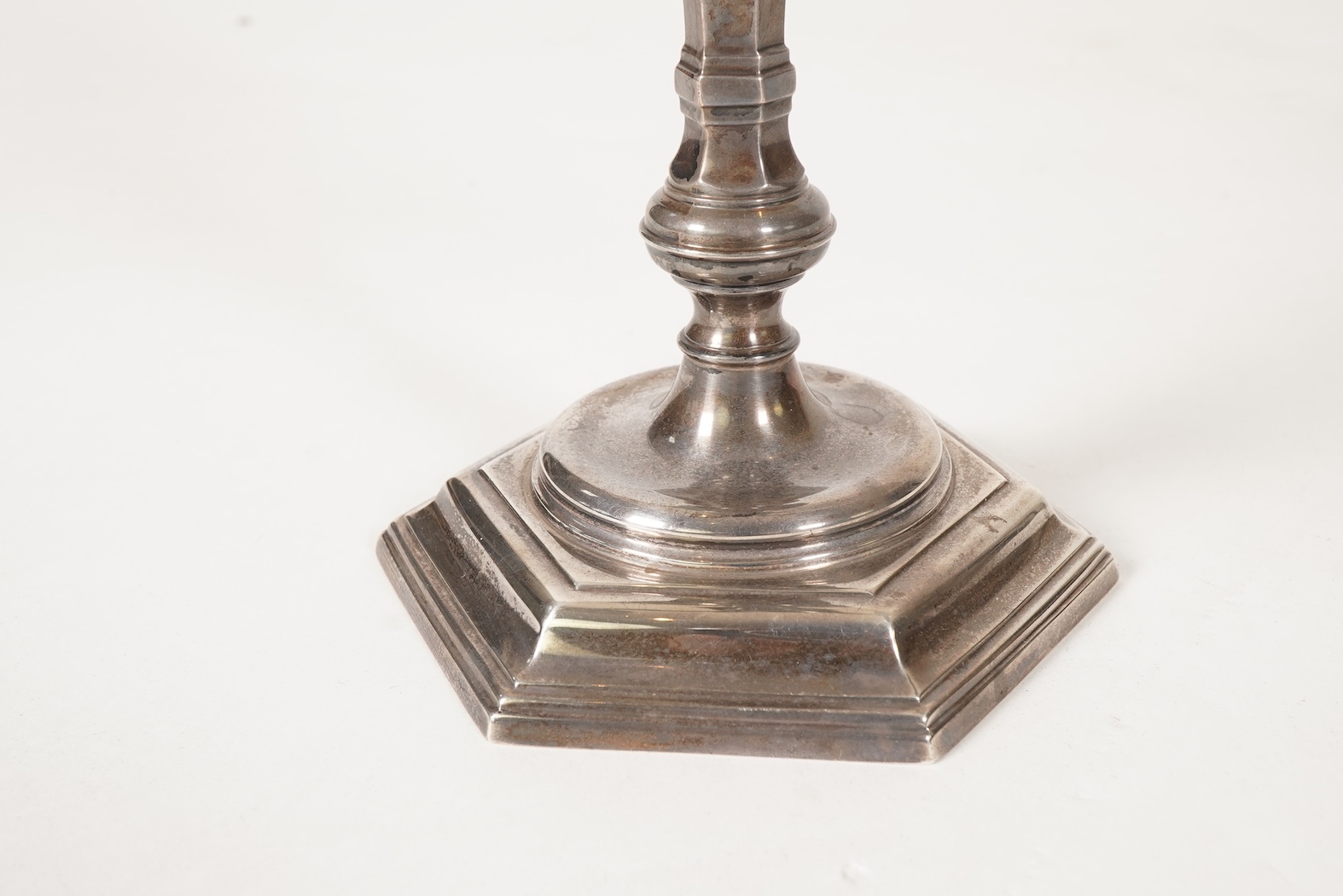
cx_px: 672
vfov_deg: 29.9
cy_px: 448
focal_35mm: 45
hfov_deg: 43.6
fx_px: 1679
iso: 320
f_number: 16
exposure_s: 1/125
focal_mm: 30
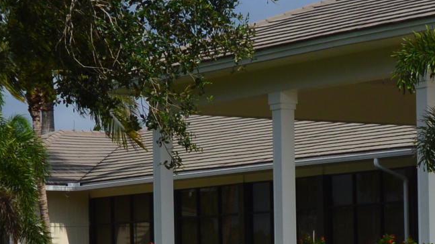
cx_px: 336
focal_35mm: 160
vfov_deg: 7.5
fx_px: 1845
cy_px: 291
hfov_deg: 13.4
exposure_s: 1/500
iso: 140
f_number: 11
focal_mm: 22
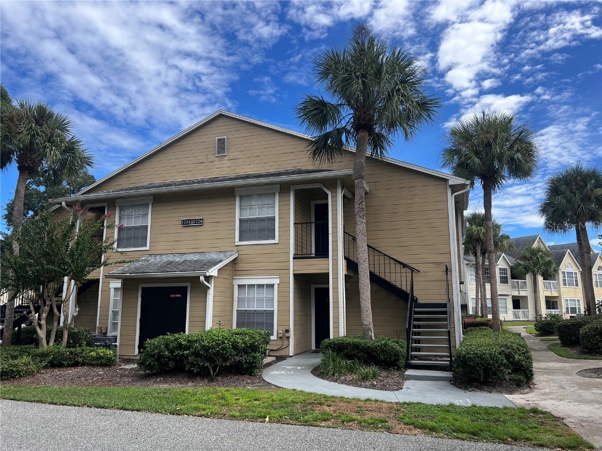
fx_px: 452
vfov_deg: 53.1
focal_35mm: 26
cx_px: 301
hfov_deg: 67.3
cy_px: 226
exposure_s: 1/2252
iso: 50
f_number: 1.5
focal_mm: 5.7
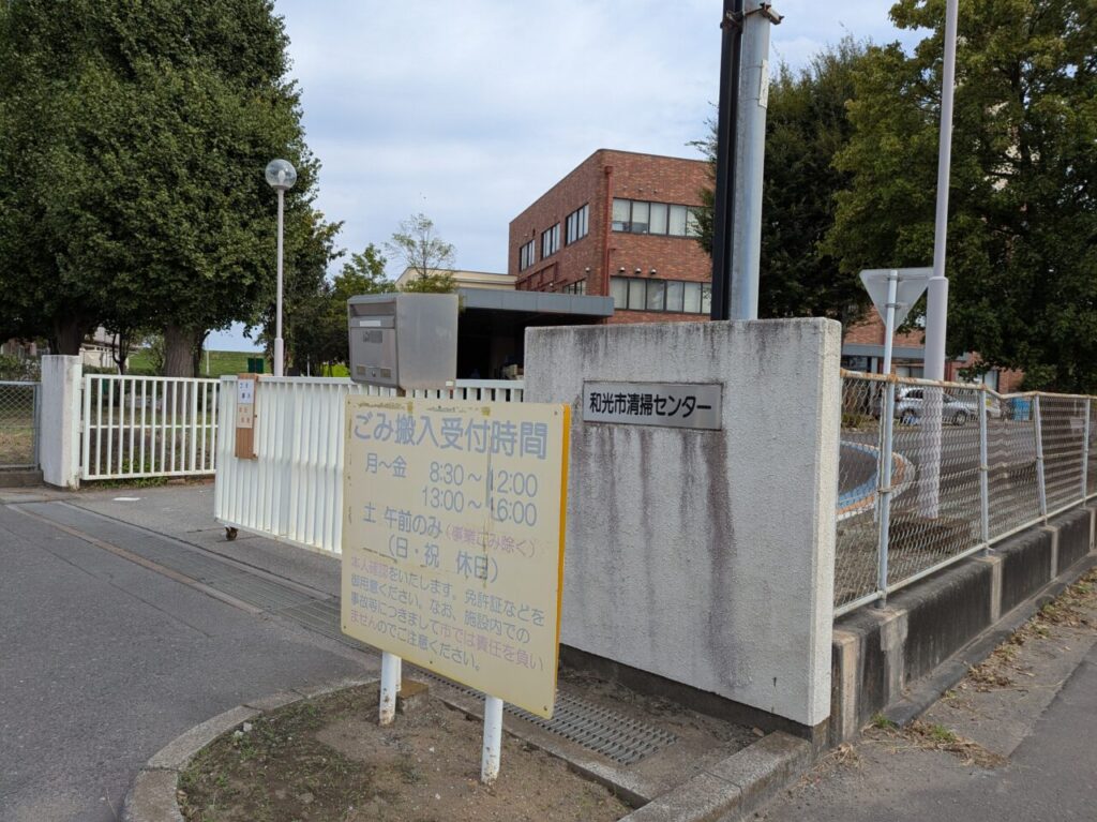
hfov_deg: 71.6
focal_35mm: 24
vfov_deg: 56.8
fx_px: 760
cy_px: 411
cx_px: 548
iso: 47
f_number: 1.85
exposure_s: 1/2358
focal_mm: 6.81
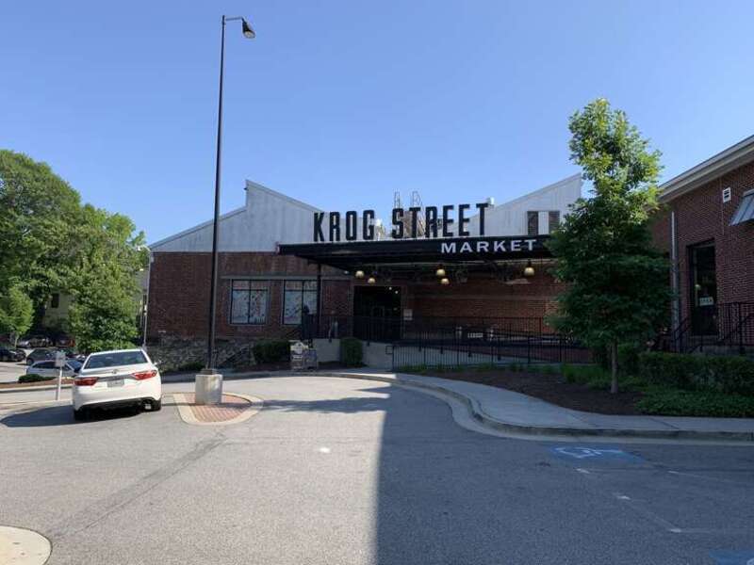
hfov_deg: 67.3
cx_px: 377
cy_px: 282
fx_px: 566
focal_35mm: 26
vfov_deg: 53.1
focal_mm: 4.25
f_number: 1.8
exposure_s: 1/1314
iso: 25
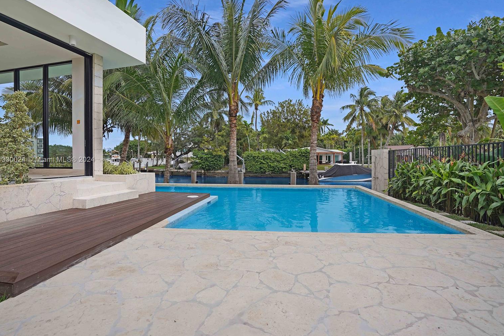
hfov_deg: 93.3
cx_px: 255
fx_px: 238
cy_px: 160
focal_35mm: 17
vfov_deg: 70.4
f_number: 4.5
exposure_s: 1/500
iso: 100
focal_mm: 16
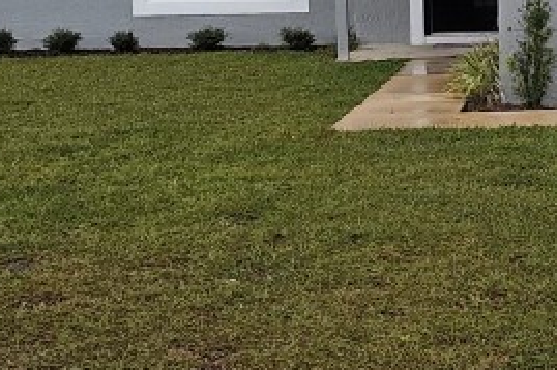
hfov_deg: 21.9
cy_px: 79
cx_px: 499
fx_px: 1407
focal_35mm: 91
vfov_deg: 14.9
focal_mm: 6.3
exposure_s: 1/228
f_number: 1.7
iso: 10
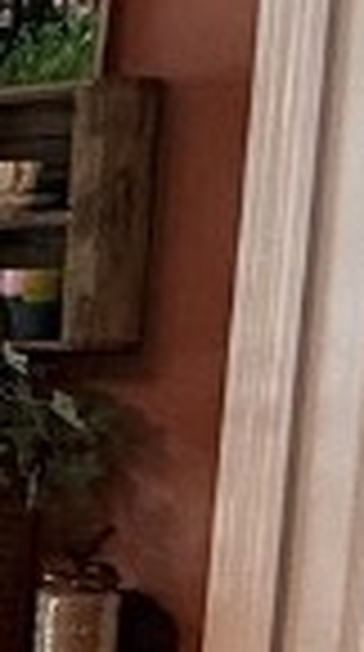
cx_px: -1222
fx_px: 1863
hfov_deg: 7.1
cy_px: 553
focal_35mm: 108
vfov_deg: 19.6
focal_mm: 2.22
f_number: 2.2
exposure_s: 1/120
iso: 200
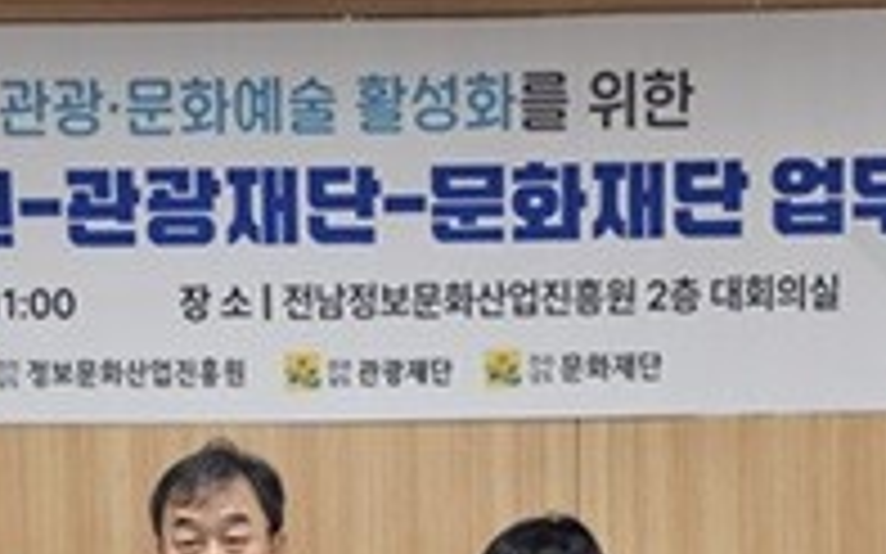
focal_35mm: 66
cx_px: 216
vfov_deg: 18.0
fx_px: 1593
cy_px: 784
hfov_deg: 30.5
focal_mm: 6.3
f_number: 1.7
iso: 500
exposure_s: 1/120
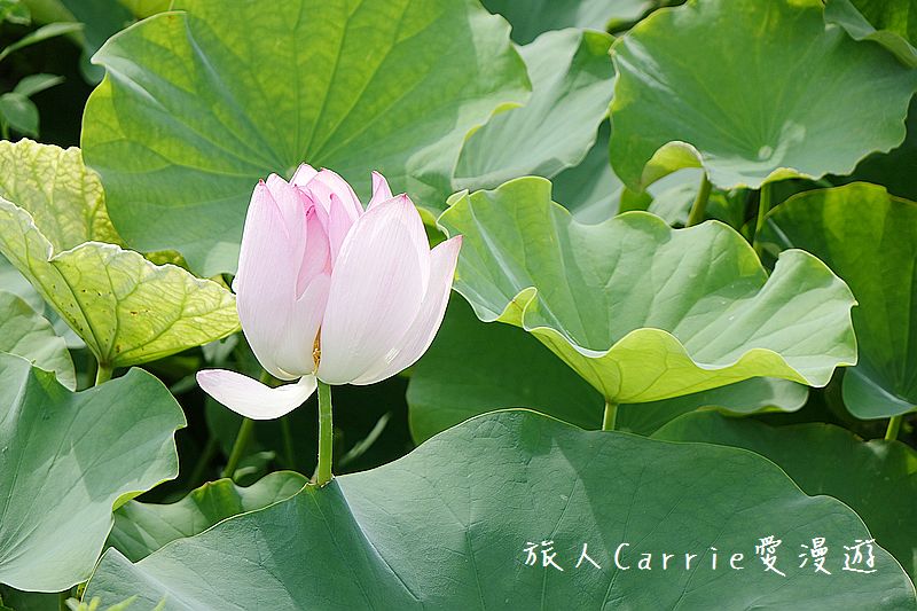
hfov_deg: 10.3
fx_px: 5093
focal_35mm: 200
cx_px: 458
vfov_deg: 6.9
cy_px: 306
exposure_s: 1/400
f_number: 4
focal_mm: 73.3
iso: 100
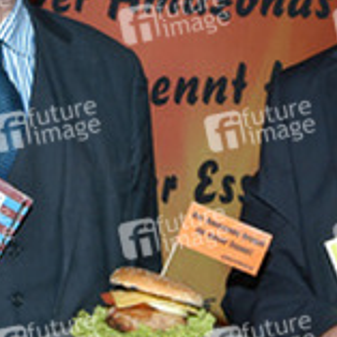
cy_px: 73
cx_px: 203
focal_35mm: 110
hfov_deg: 15.8
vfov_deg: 15.7
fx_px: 1212
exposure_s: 1/125
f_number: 7.1
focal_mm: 30
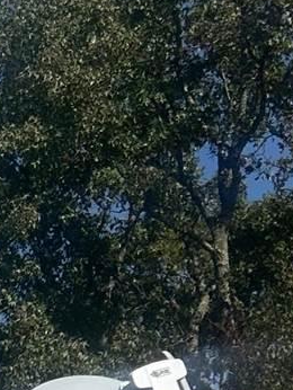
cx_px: -412
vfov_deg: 10.0
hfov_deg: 7.9
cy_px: 925
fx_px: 1950
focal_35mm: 173
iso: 50
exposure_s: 1/5076
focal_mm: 5.7
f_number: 1.5
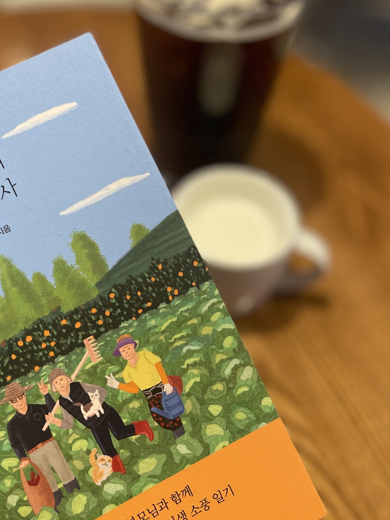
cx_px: 127
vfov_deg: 40.5
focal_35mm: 46
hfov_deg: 31.2
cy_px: 154
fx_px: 691
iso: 125
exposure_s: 1/60
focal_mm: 5.1
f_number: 1.6
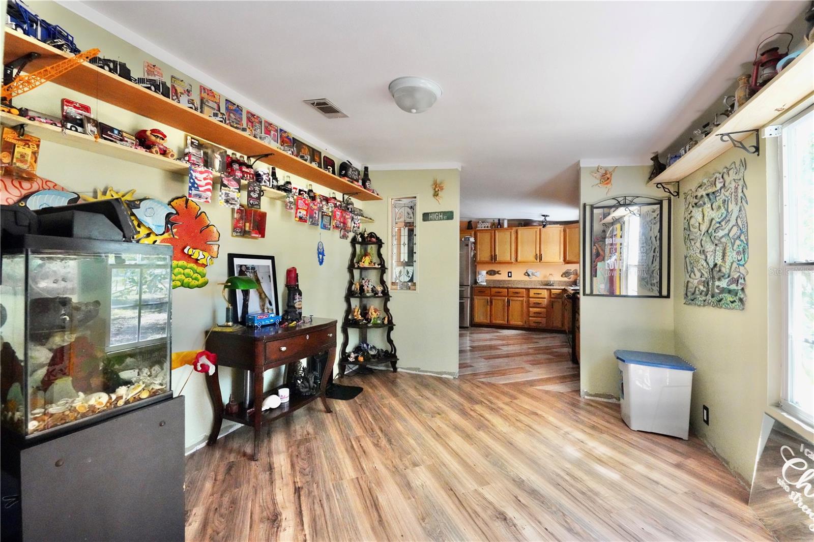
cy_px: 271
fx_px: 316
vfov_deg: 81.2
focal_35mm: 14
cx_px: 407
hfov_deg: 104.3
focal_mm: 14
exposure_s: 1/200
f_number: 7.1
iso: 12800
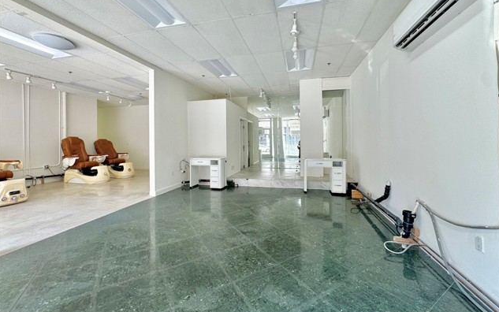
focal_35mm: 15
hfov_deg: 101.4
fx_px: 204
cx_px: 250
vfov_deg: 74.6
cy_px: 141
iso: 64
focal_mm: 2.22
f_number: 2.2
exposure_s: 1/120
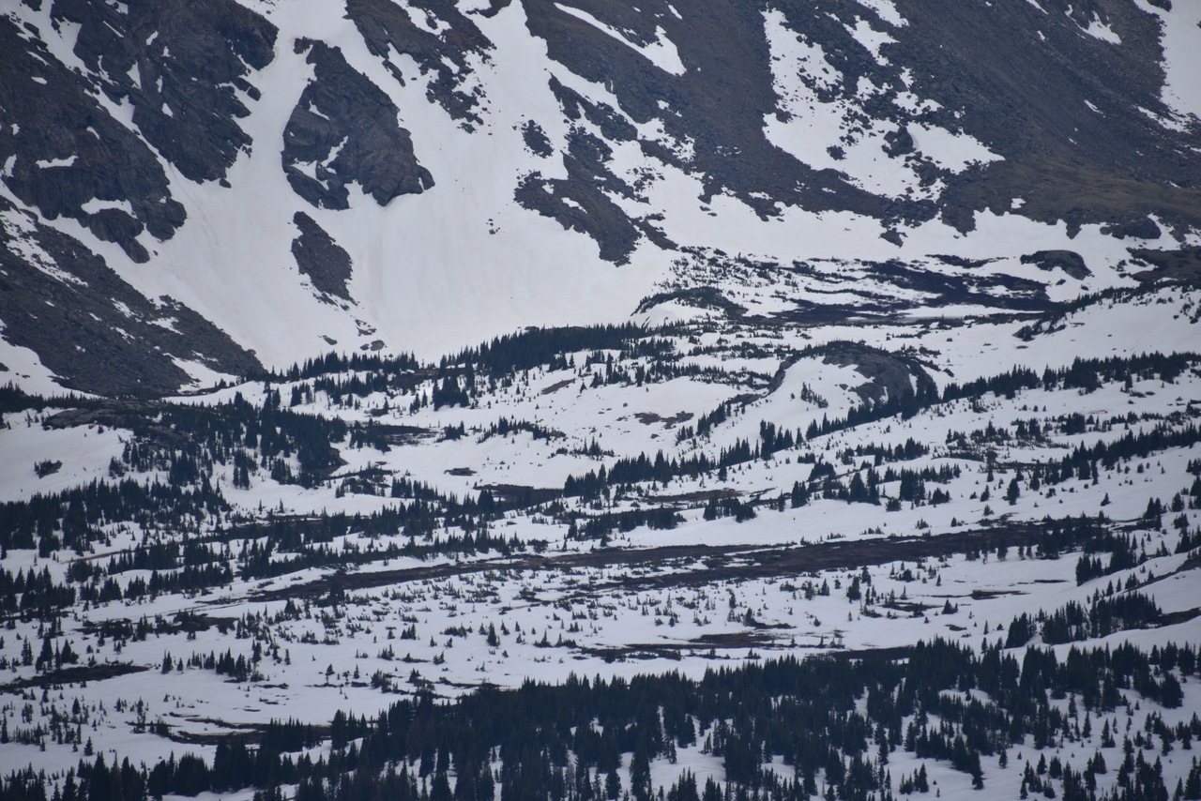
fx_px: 10010
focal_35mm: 300
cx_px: 600
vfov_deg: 4.6
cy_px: 400
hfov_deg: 6.9
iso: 100
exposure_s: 1/640
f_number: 6.3
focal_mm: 300
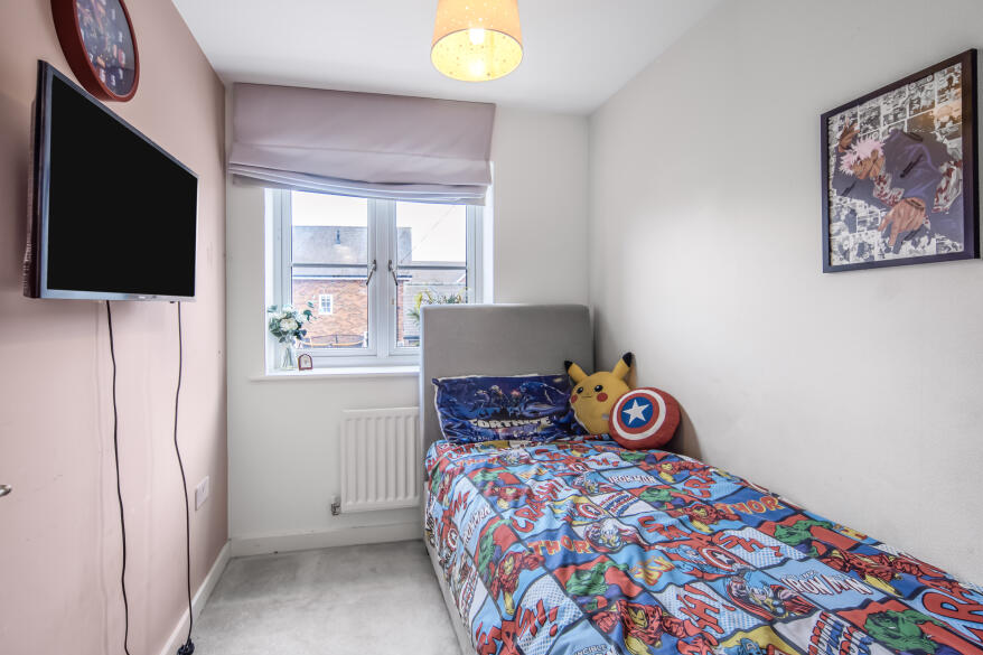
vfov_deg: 59.4
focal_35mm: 21
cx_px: 448
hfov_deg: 81.0
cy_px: 311
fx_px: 573
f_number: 5.6
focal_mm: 18
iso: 80
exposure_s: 1/8
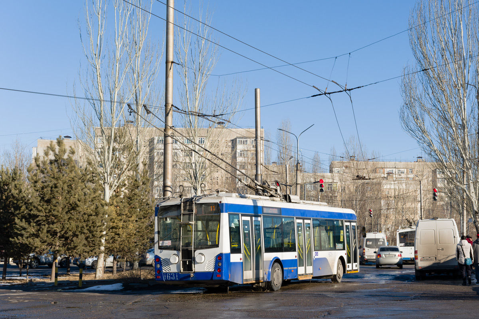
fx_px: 679
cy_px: 160
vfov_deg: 26.5
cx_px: 240
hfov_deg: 38.9
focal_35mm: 51
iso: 200
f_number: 8
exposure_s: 1/320
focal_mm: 34
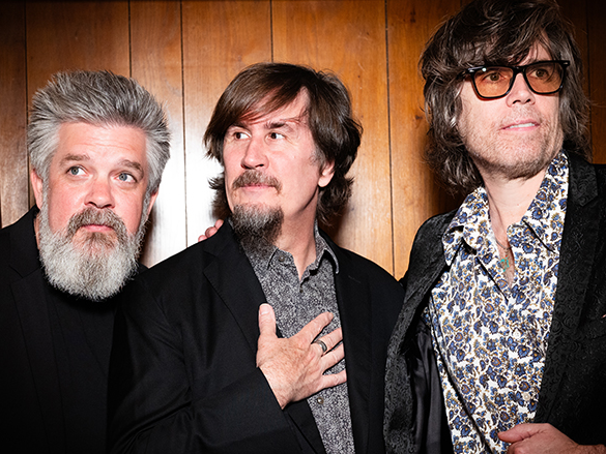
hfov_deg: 25.3
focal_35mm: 77
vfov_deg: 19.1
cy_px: 276
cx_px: 285
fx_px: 1348
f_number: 5.6
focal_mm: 55
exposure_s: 1/160
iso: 1600
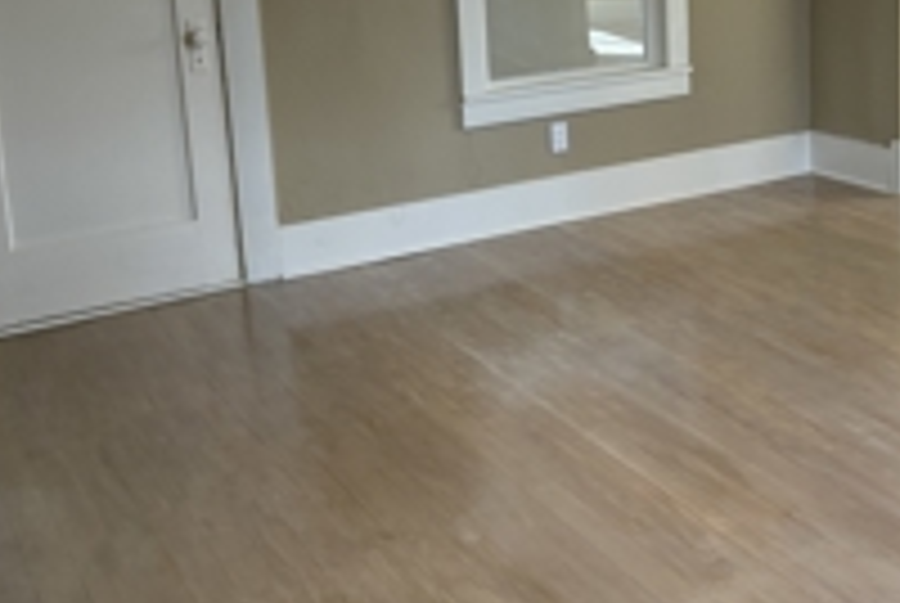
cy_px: 94
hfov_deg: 35.9
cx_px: 688
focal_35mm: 54
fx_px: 1352
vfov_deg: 24.6
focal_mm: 5.96
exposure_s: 1/93
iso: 125
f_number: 1.6
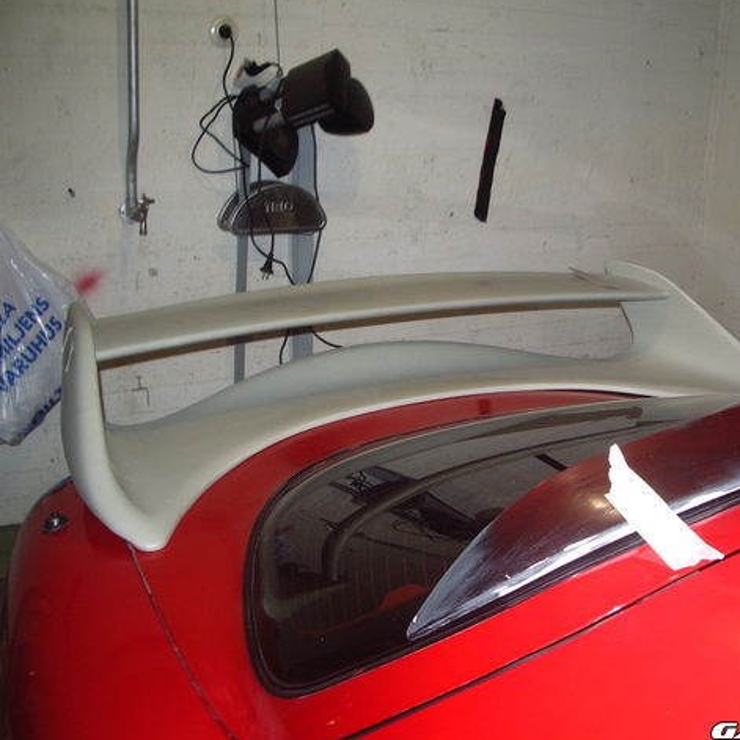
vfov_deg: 40.0
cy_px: 369
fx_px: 1016
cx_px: 478
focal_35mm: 42
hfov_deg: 39.7
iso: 100
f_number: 2.6
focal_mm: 5.8
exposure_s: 1/40
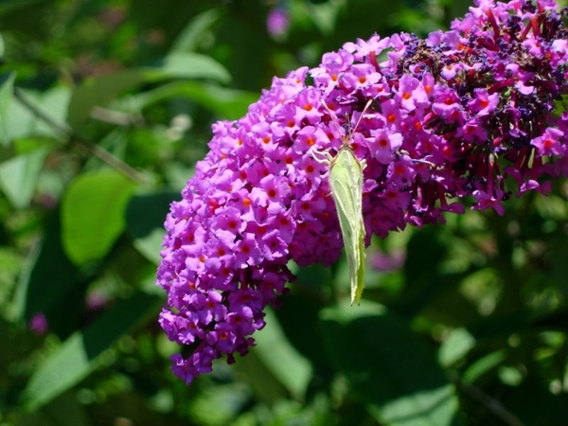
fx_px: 1854
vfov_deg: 13.1
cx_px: 284
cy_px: 213
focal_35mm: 113
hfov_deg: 17.4
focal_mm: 23.4
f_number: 4.9
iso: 64
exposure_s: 1/406
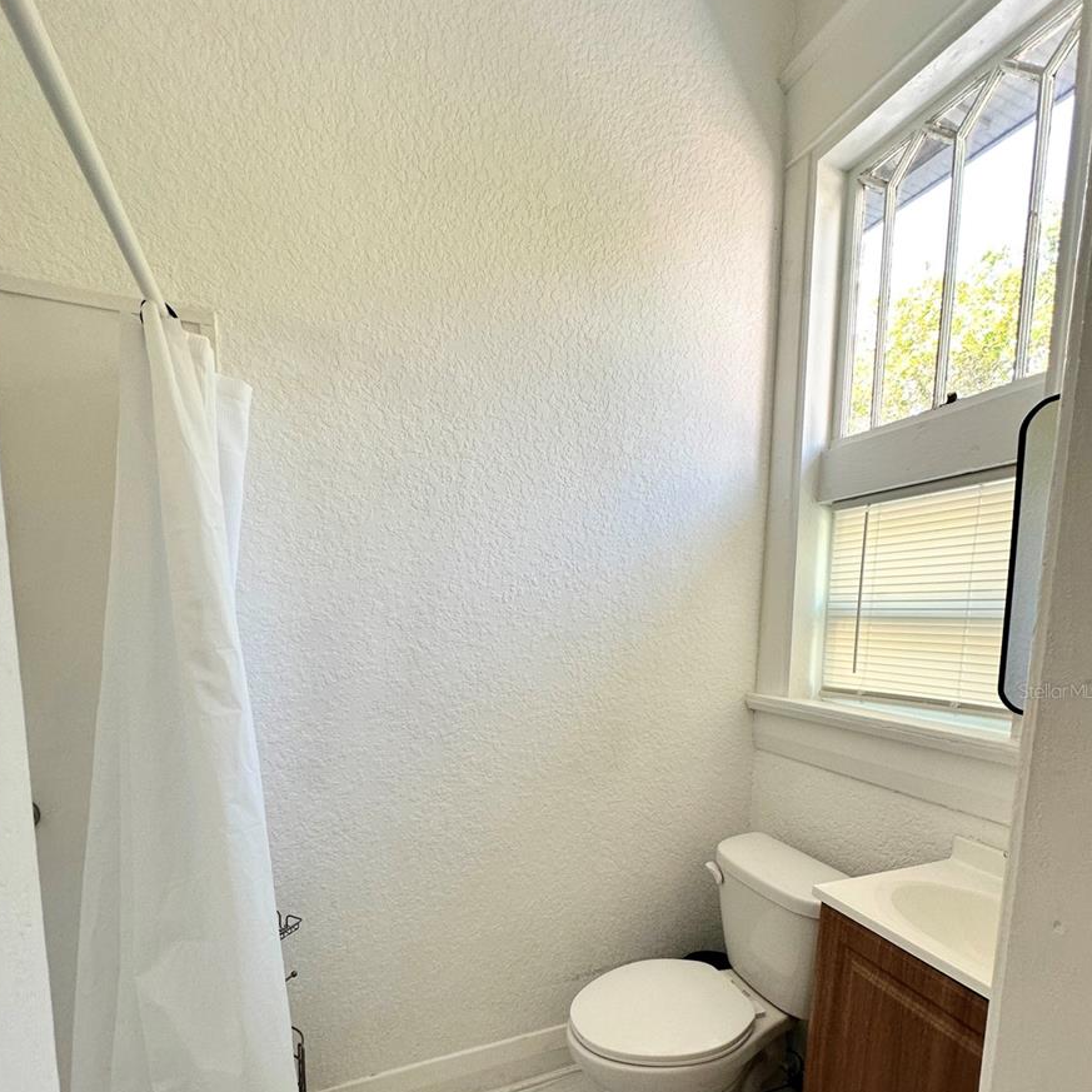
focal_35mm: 17
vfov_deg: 82.2
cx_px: 544
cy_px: 690
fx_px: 607
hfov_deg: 84.0
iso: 125
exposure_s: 1/120
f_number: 2.2
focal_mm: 2.22
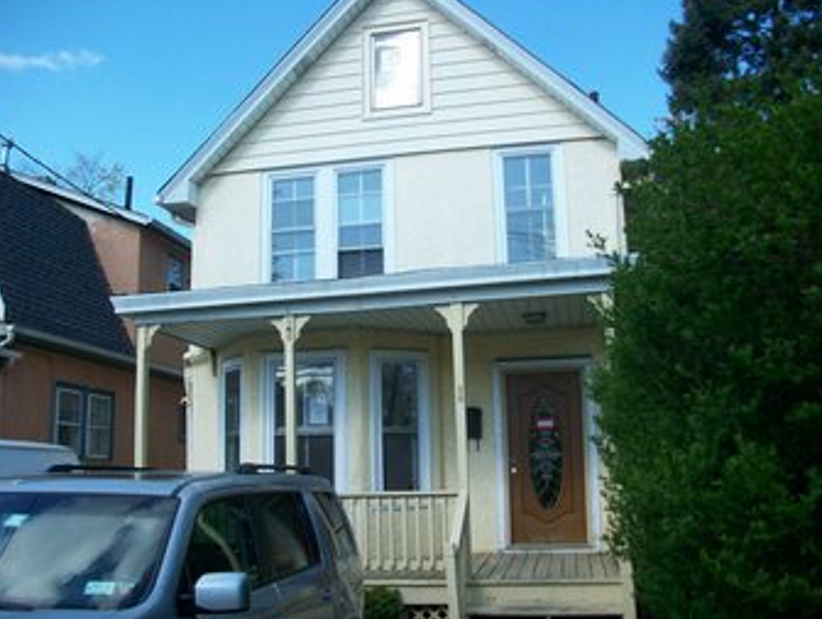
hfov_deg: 52.6
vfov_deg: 40.8
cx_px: 401
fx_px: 832
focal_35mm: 35
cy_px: 303
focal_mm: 5.7
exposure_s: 1/634
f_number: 2.8
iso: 80
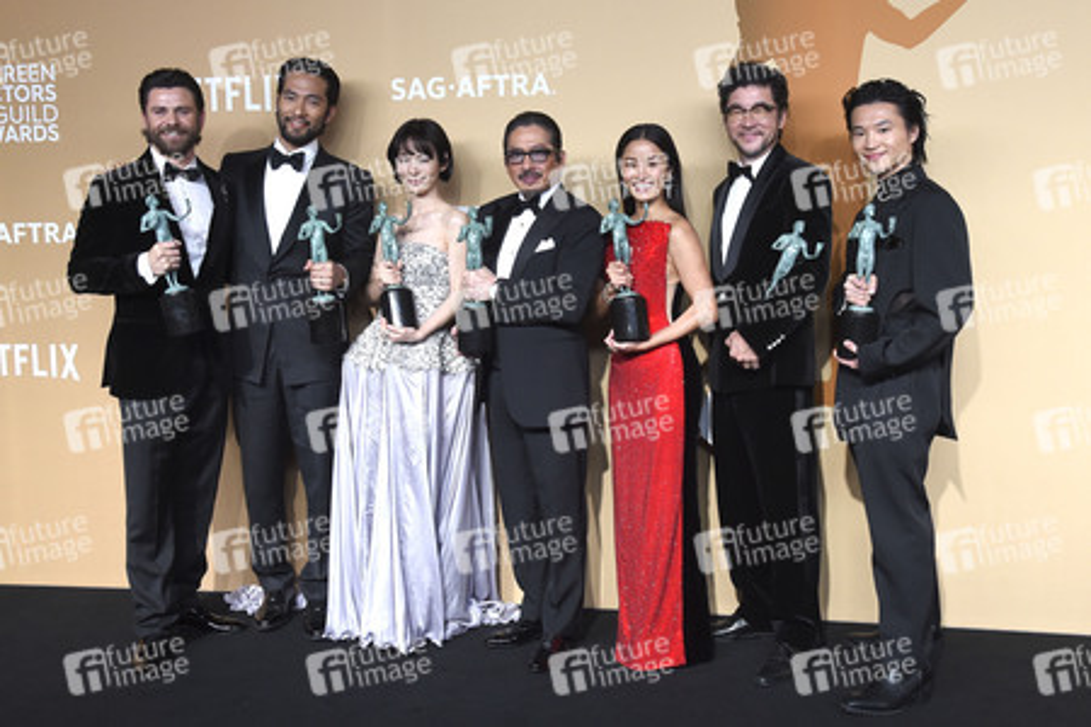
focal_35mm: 38
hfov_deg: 50.7
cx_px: 546
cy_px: 364
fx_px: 1152
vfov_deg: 35.1
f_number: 7.1
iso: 2500
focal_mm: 38
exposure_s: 1/250
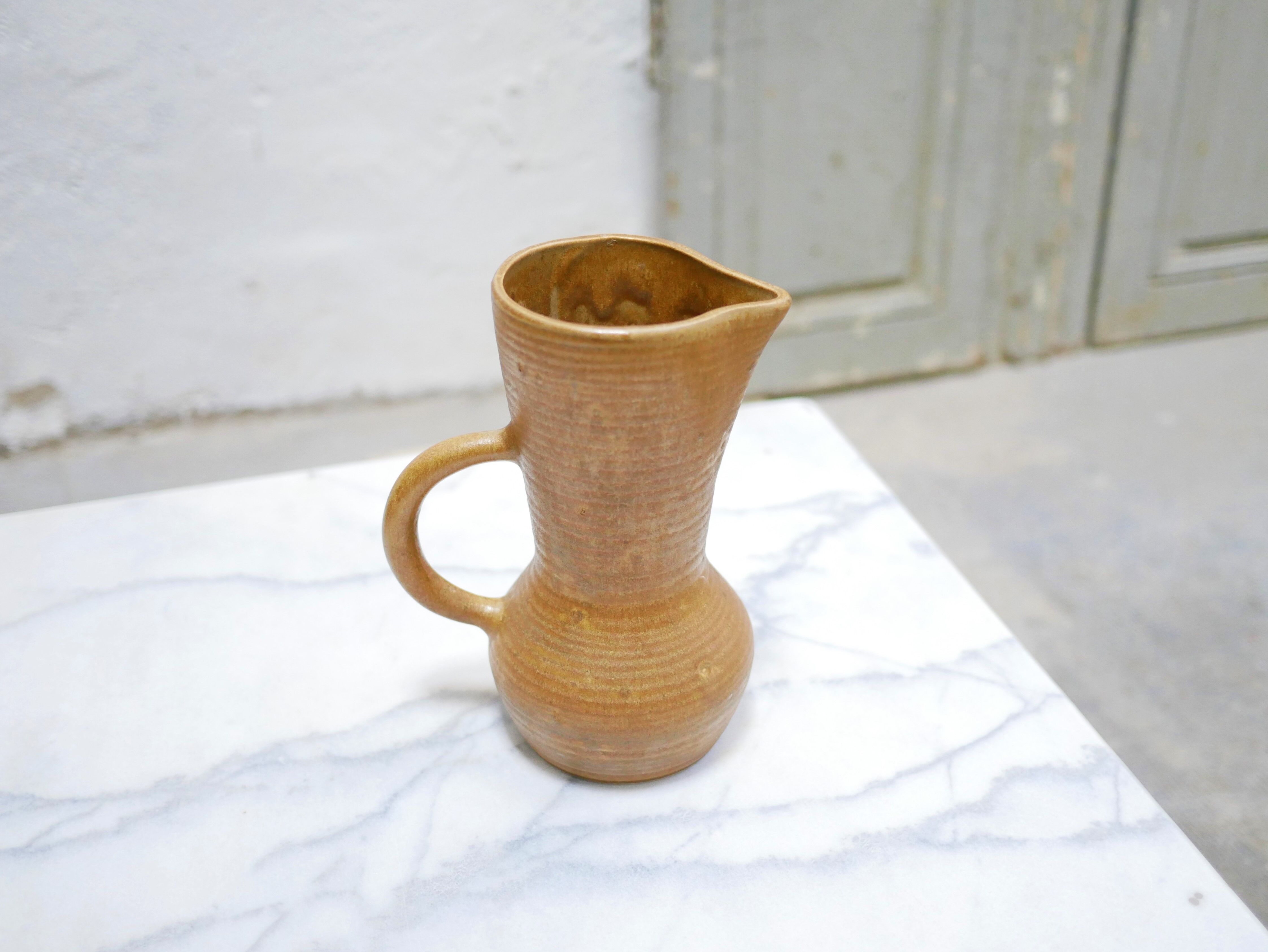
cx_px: 634
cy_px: 476
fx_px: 1466
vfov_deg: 36.0
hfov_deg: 46.8
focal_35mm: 40
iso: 1000
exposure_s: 1/60
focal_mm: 20
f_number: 1.7
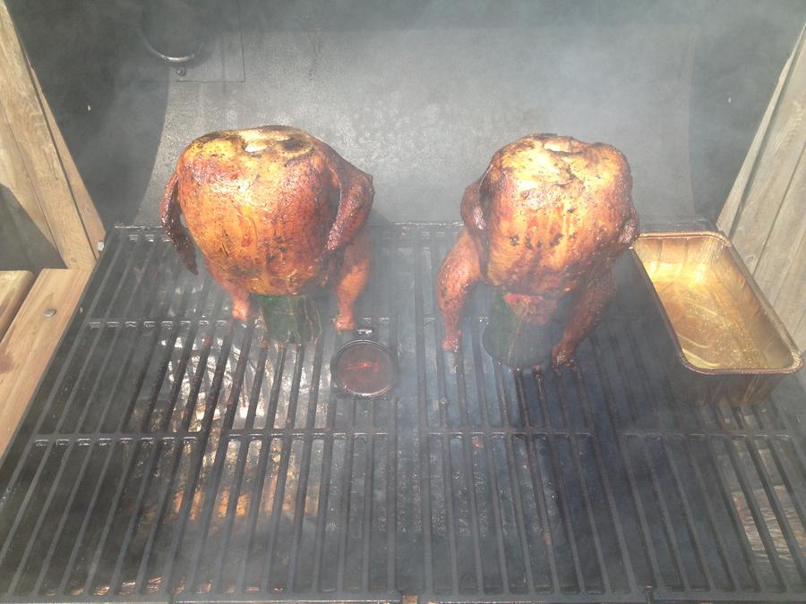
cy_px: 302
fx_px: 815
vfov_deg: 40.7
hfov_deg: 52.6
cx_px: 403
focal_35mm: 35
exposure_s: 1/635
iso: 50
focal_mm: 4.28
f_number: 2.4
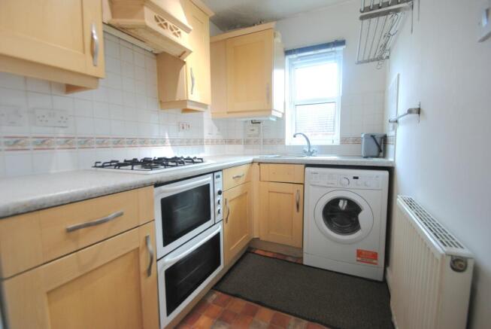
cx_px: 246
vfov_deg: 77.5
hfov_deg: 100.3
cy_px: 164
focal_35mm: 15
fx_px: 205
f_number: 3.5
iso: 450
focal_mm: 10
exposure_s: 1/30
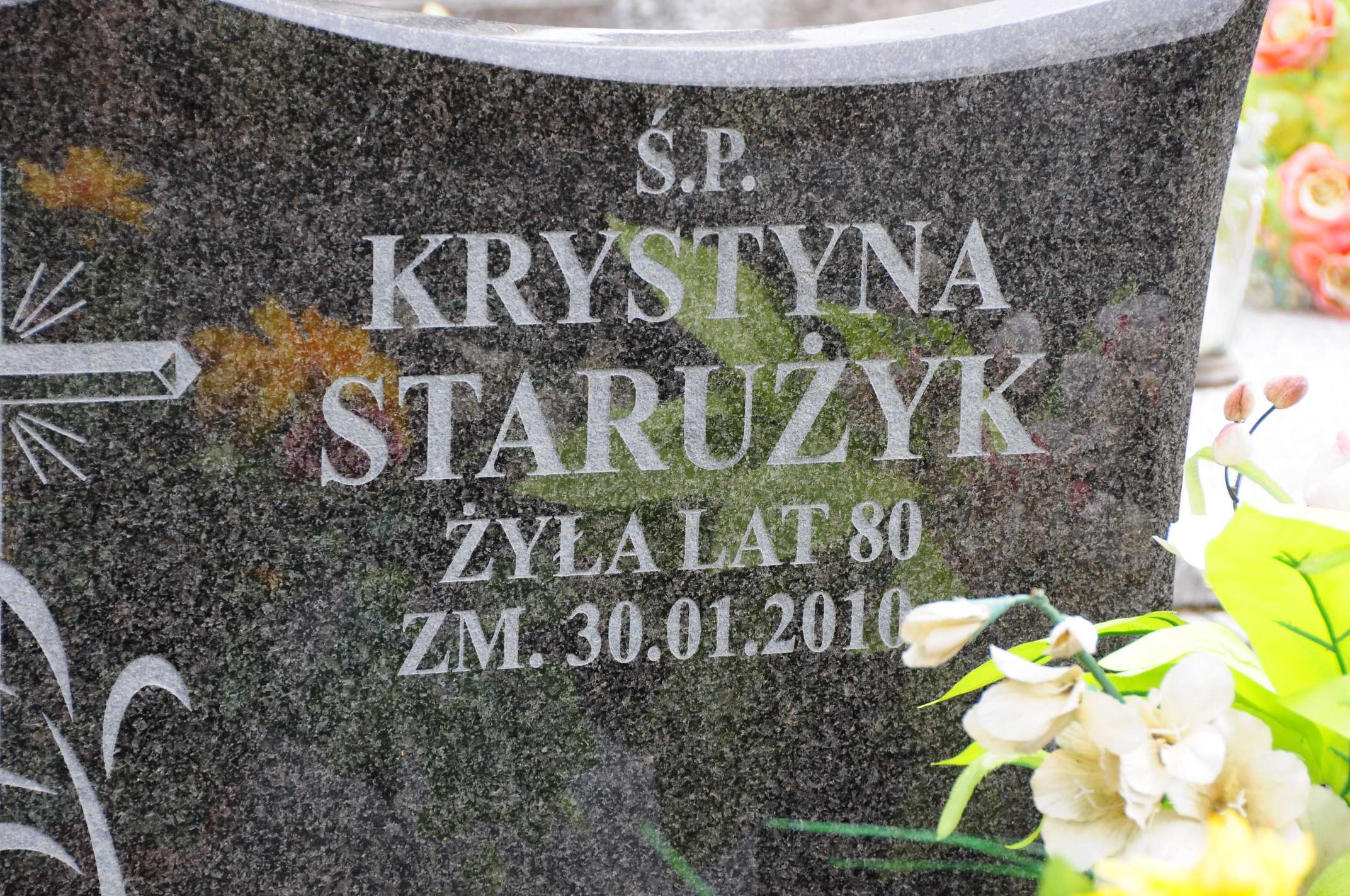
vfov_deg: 10.1
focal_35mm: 135
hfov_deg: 15.2
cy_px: 448
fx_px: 5056
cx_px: 675
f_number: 7.1
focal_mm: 90
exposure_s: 1/250
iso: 500
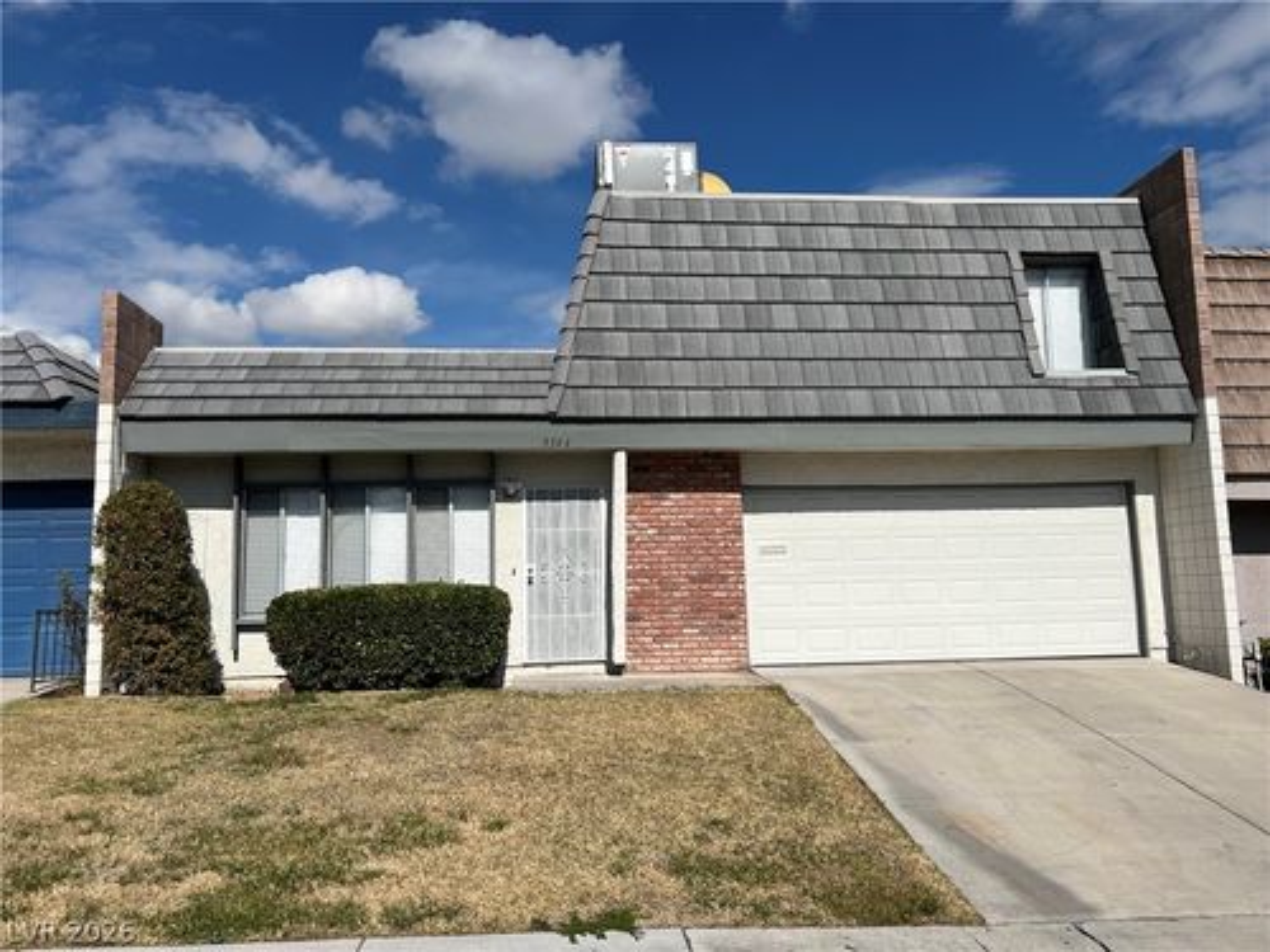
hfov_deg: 67.3
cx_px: 635
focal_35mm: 26
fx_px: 954
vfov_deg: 53.1
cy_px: 476
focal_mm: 5.7
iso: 50
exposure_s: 1/10309
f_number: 1.5
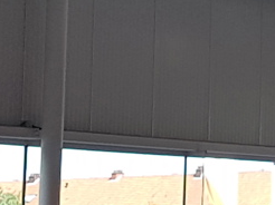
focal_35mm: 203
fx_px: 1611
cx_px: 495
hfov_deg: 9.3
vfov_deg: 7.3
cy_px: 23
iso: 50
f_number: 1.7
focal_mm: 4.2
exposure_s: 1/566
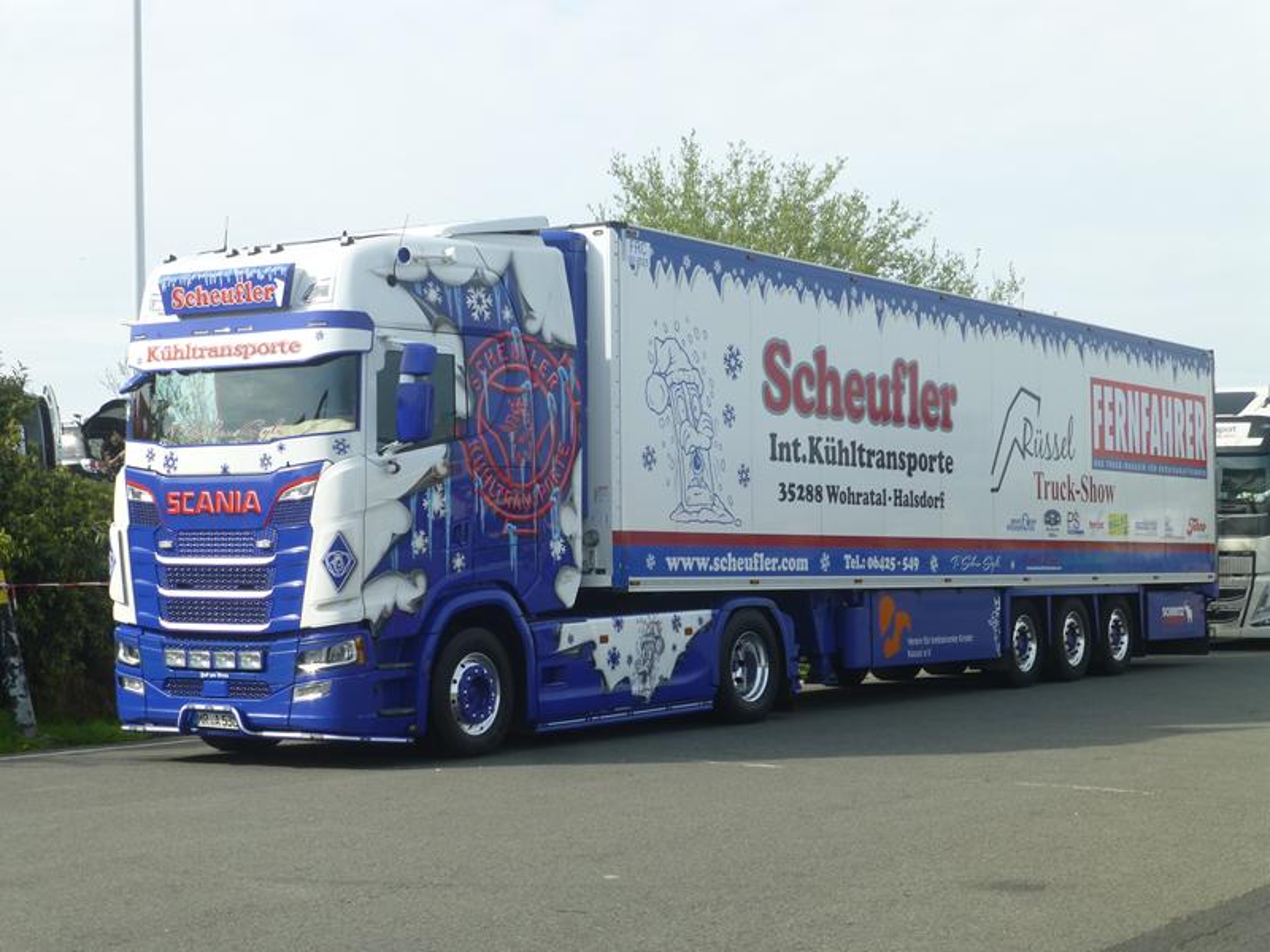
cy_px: 476
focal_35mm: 66
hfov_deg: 29.4
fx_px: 2421
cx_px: 635
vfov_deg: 22.3
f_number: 4.9
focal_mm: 11.7
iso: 100
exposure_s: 1/400
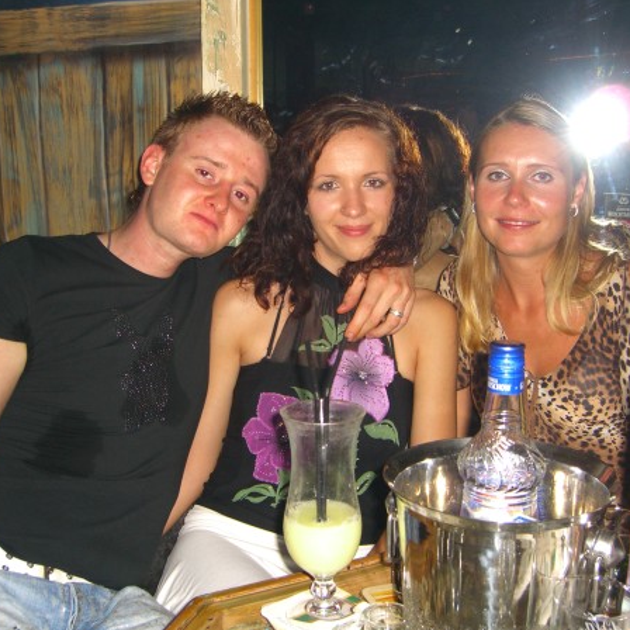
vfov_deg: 37.6
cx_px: 314
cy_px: 315
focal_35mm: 45
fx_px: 927
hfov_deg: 37.6
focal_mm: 7.9
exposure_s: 1/60
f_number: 2.8
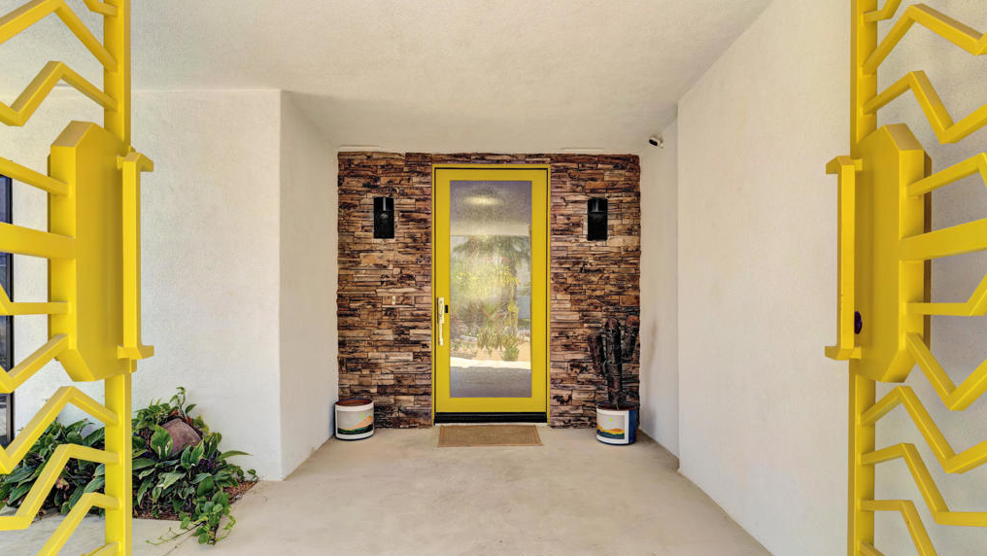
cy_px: 316
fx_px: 497
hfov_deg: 89.6
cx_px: 494
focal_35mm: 19
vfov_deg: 58.2
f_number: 9
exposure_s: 1/80
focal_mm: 18
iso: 100
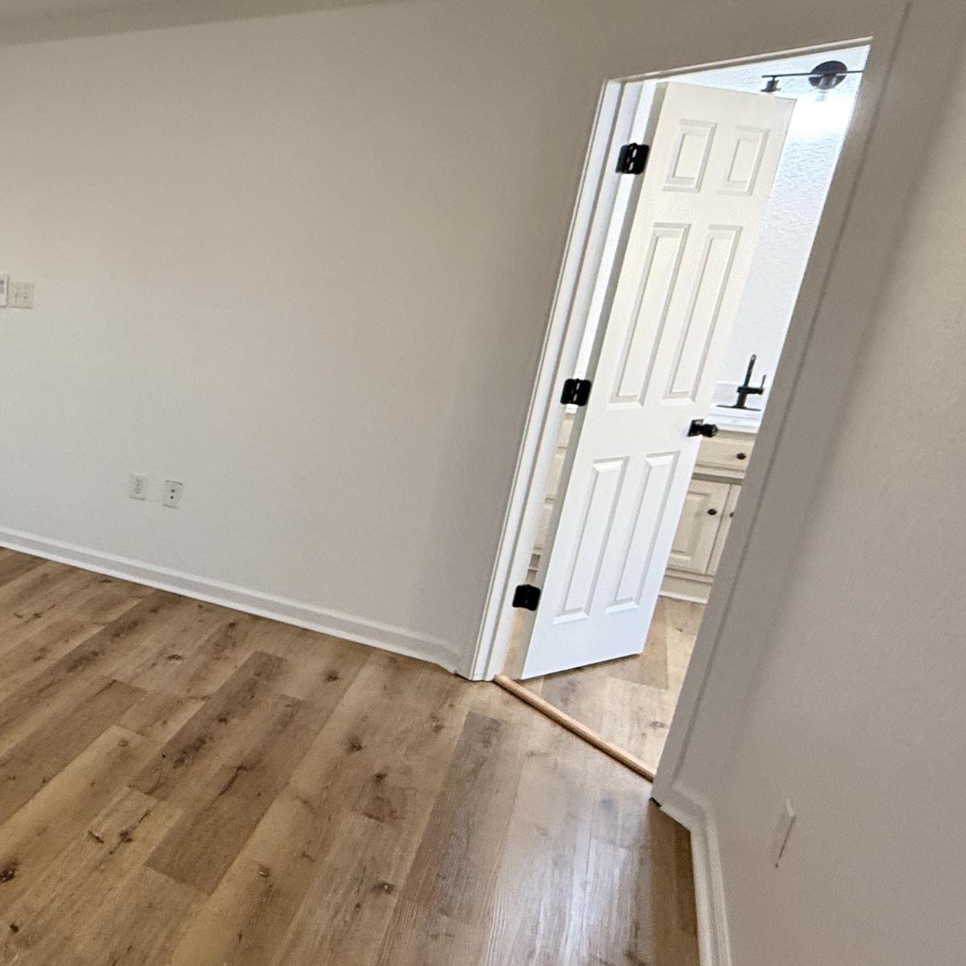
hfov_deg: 41.2
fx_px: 947
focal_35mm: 30
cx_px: -135
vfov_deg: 54.0
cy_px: 489
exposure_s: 1/60
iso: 200
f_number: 2.2
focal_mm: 2.22
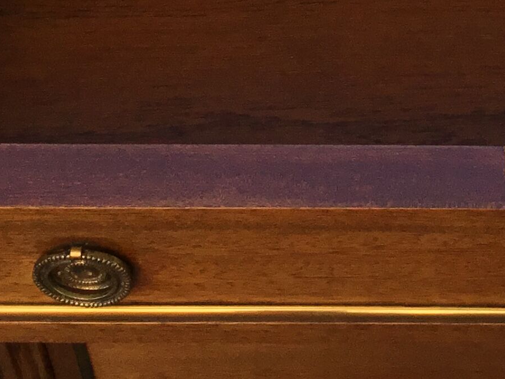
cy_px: -274
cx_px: 498
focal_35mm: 112
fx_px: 1635
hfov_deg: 17.2
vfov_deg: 12.3
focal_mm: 3.3
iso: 25
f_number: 2.4
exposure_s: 1/306
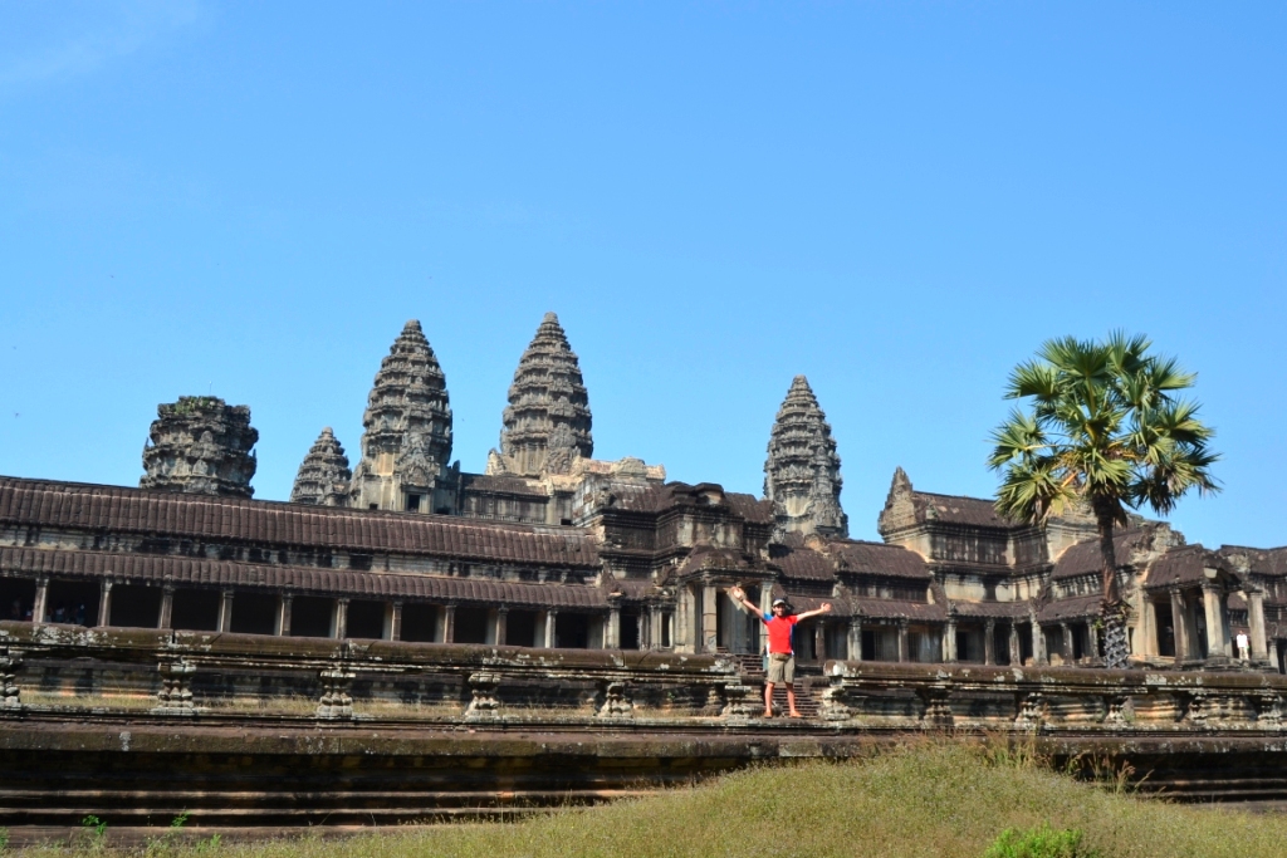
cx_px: 644
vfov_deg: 38.4
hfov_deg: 55.1
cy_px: 429
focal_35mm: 34
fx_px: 1233
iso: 100
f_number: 8
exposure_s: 1/250
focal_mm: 23
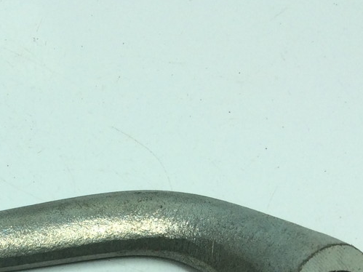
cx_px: -17
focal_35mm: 82
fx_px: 860
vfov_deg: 17.1
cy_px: 329
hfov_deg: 22.7
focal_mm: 3.3
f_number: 2.4
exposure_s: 1/596
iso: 32
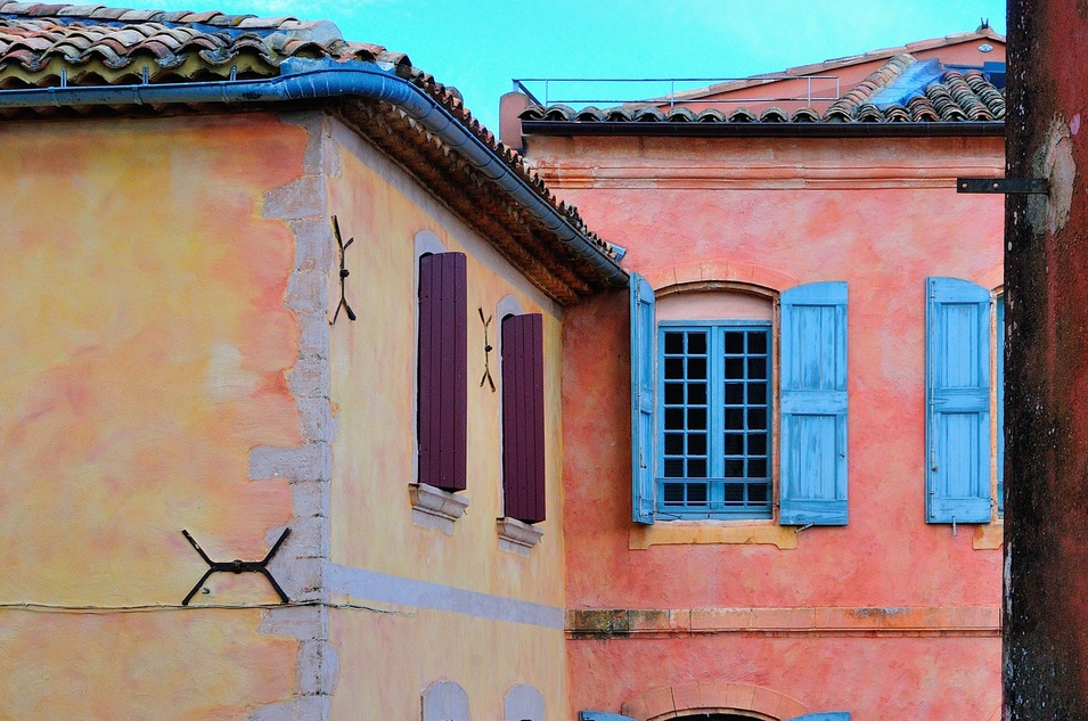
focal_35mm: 98
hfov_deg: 20.8
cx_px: 738
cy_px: 449
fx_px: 2956
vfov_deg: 13.9
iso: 400
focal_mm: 48
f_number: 13
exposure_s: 1/125
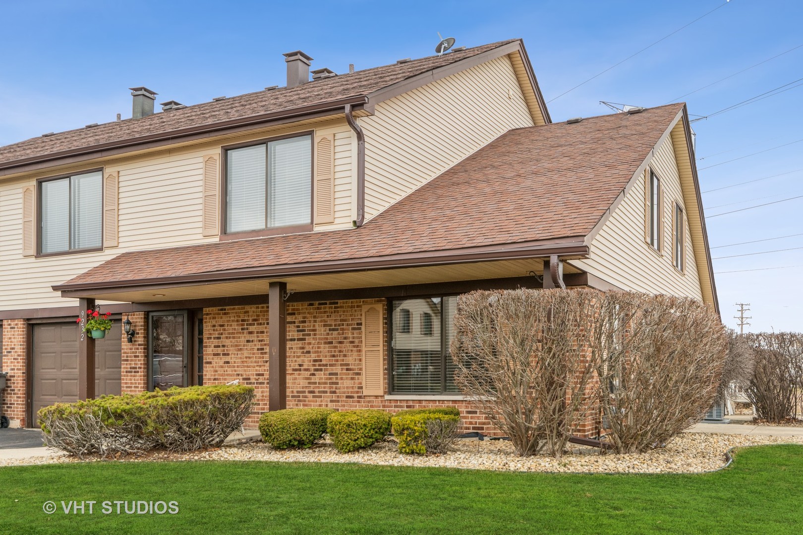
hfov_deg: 60.3
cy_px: 268
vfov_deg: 42.3
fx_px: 691
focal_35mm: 31
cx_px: 402
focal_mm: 21
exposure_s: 1/100
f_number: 8
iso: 200
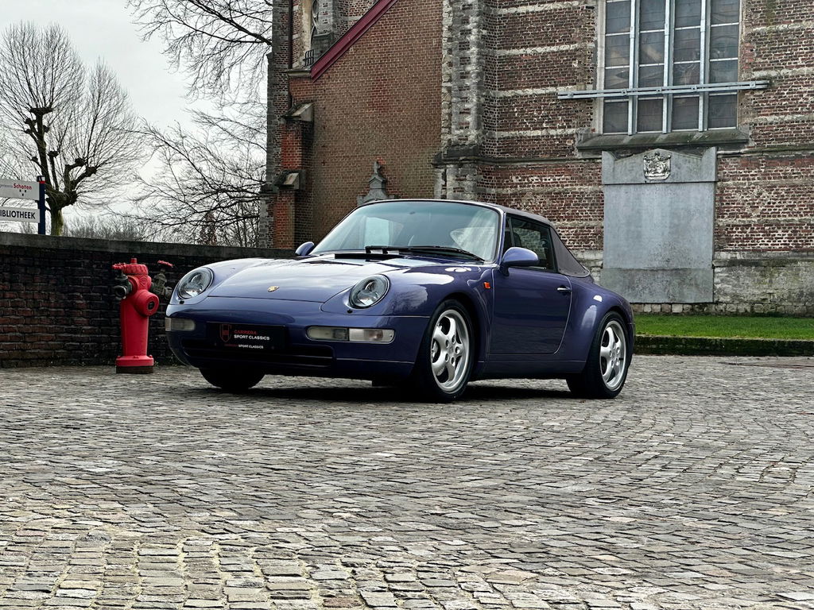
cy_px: 305
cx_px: 407
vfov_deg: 19.1
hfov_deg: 25.3
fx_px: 1811
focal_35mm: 77
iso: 32
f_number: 2.8
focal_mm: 9
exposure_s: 1/288
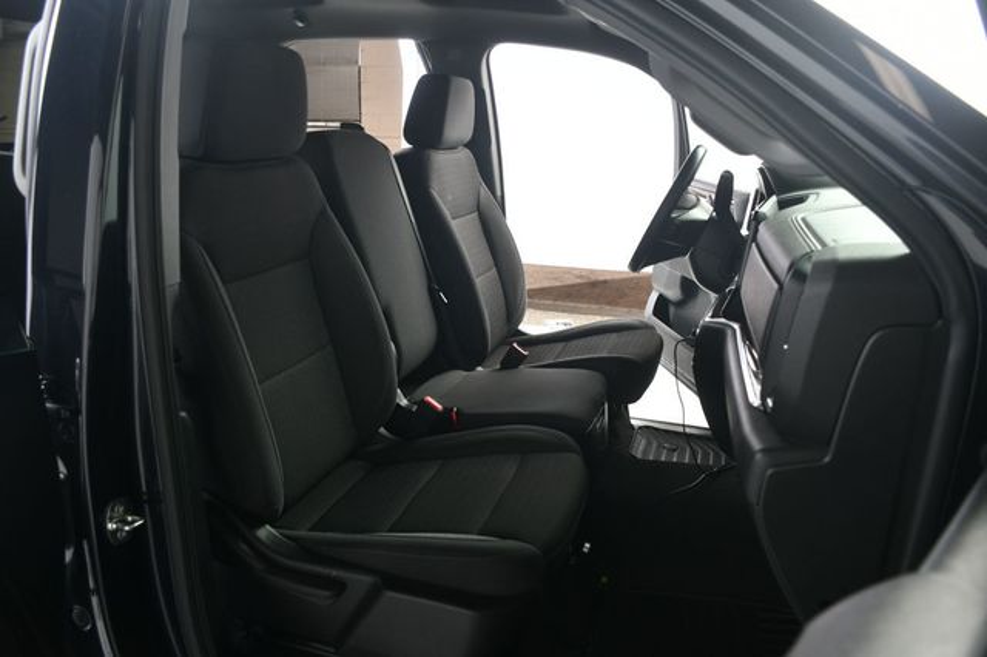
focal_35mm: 27
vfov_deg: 47.9
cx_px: 494
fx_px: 740
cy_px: 328
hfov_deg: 67.4
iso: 100
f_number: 4.5
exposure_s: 1/160
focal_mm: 18
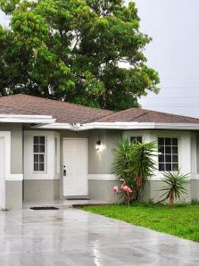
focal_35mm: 61
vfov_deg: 31.7
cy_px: 133
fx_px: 468
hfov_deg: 23.8
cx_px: 52
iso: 200
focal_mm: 42
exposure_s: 1/60
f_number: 3.5
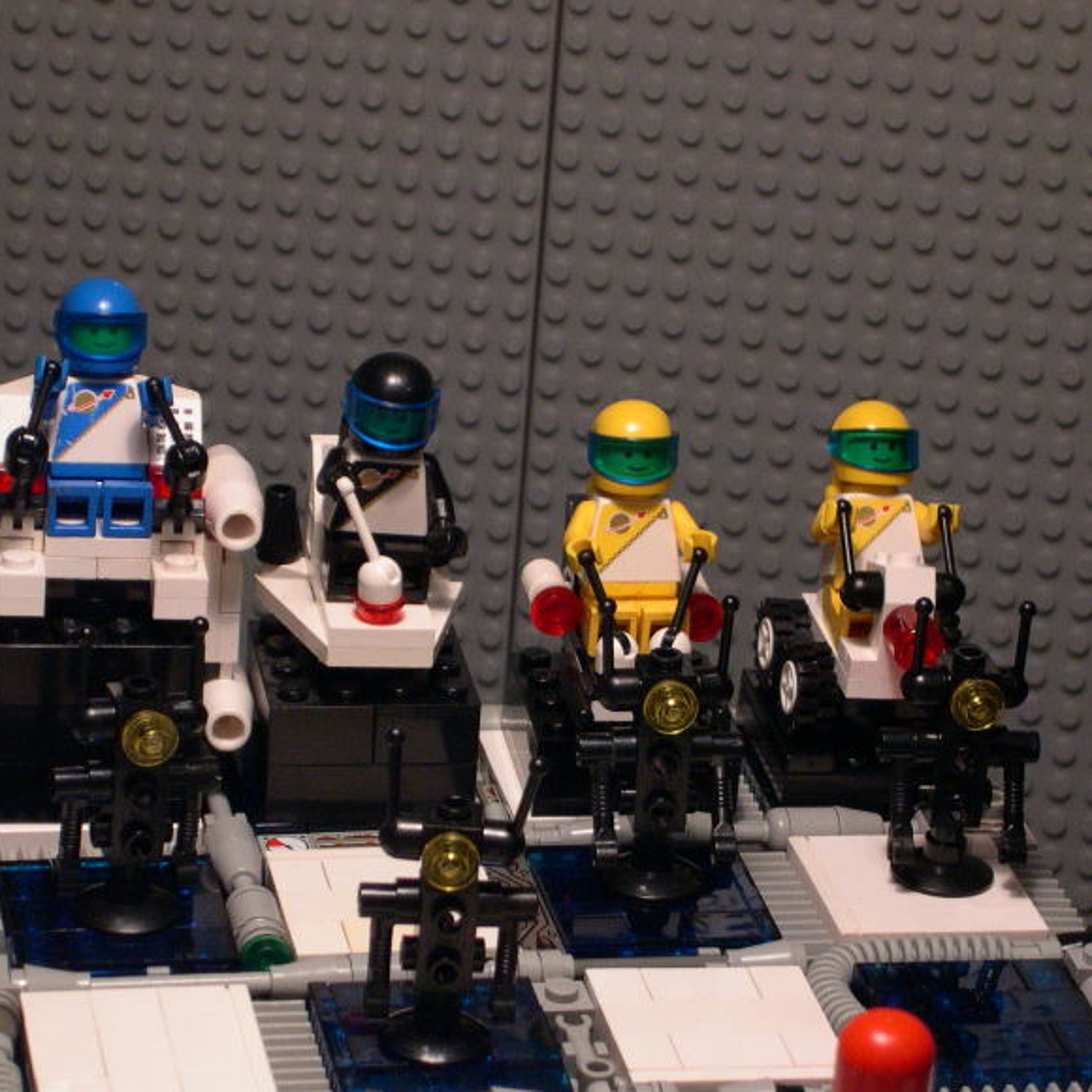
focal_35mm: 139
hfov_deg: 12.6
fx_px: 4961
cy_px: 529
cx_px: 516
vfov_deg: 12.6
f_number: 4.9
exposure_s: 1/50.3
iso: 400
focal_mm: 24
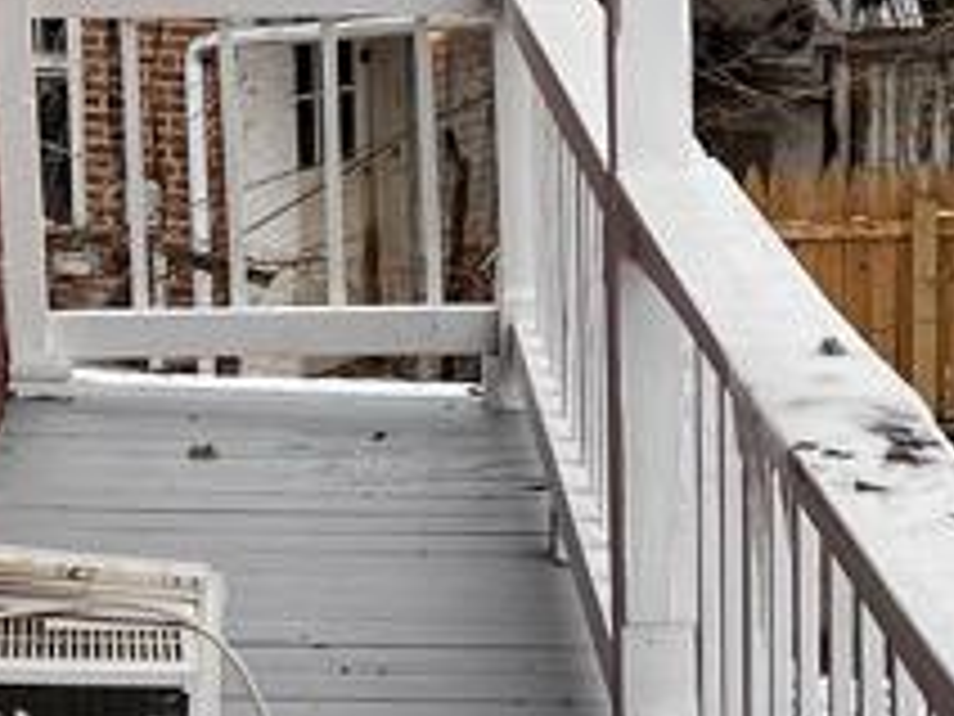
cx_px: 392
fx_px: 4327
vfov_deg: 9.4
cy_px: 180
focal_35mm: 157
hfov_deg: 12.6
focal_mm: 5.7
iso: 50
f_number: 1.5
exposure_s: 1/1377
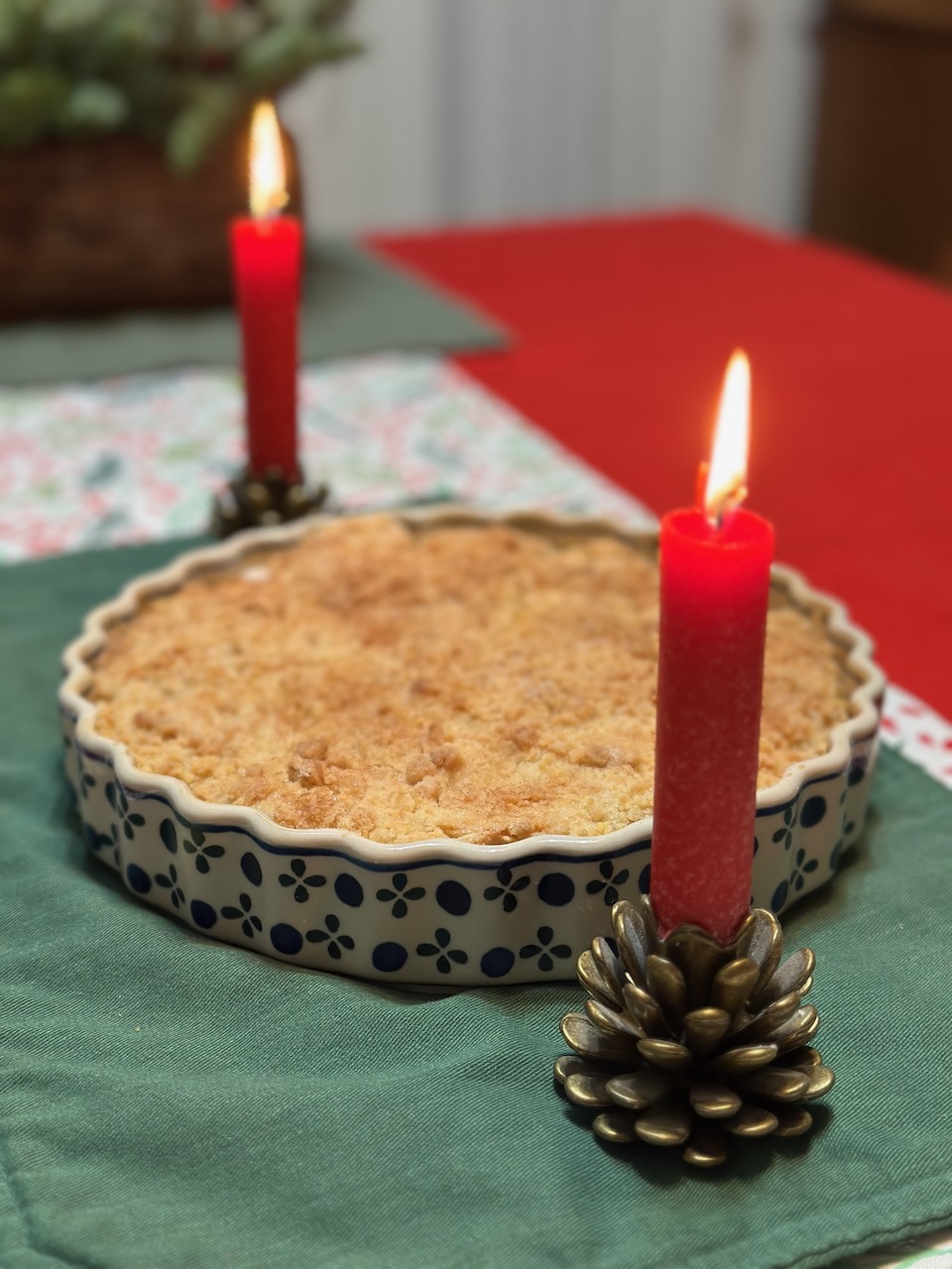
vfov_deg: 39.7
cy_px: 634
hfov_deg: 30.3
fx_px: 1760
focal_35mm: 48
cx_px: 476
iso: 160
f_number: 1.78
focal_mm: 6.86
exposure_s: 1/60
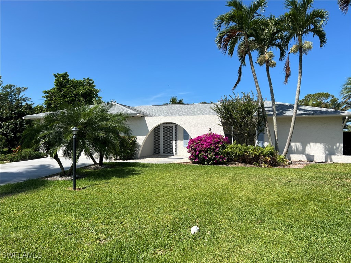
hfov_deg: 67.3
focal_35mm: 26
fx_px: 264
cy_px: 132
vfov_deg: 53.1
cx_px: 176
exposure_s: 1/4630
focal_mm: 5.7
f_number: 1.5
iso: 50
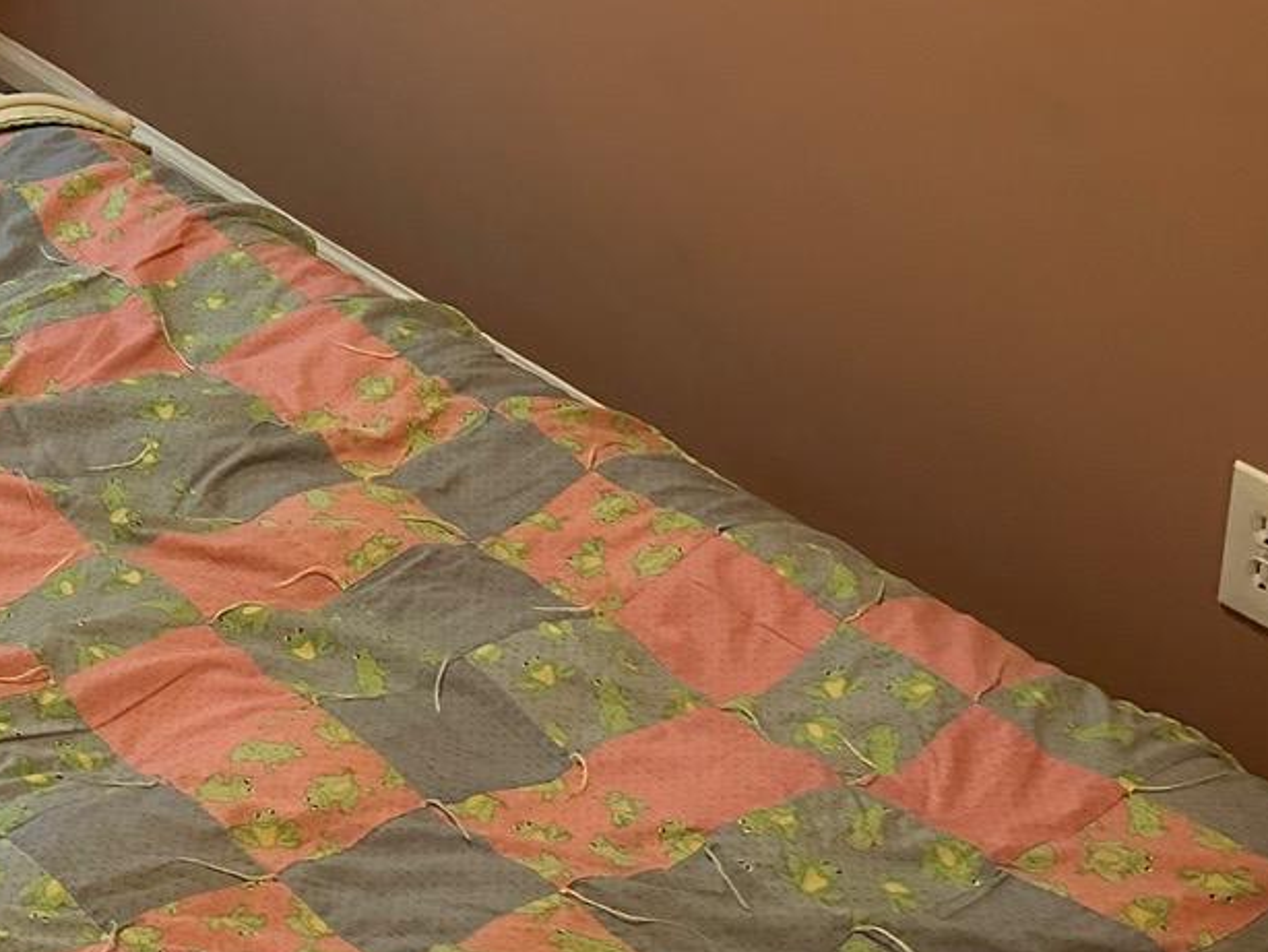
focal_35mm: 80
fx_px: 2932
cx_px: 10
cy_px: -118
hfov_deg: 23.4
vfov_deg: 17.7
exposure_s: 1/60
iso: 500
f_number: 1.78
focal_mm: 6.86
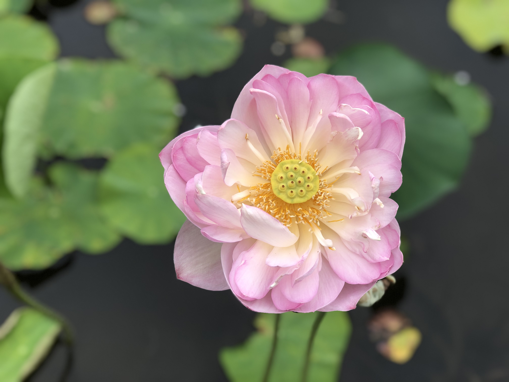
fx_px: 838
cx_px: 254
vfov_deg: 25.7
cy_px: 191
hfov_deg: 33.8
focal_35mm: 57
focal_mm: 6.6
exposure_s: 1/120
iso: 25
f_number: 2.8
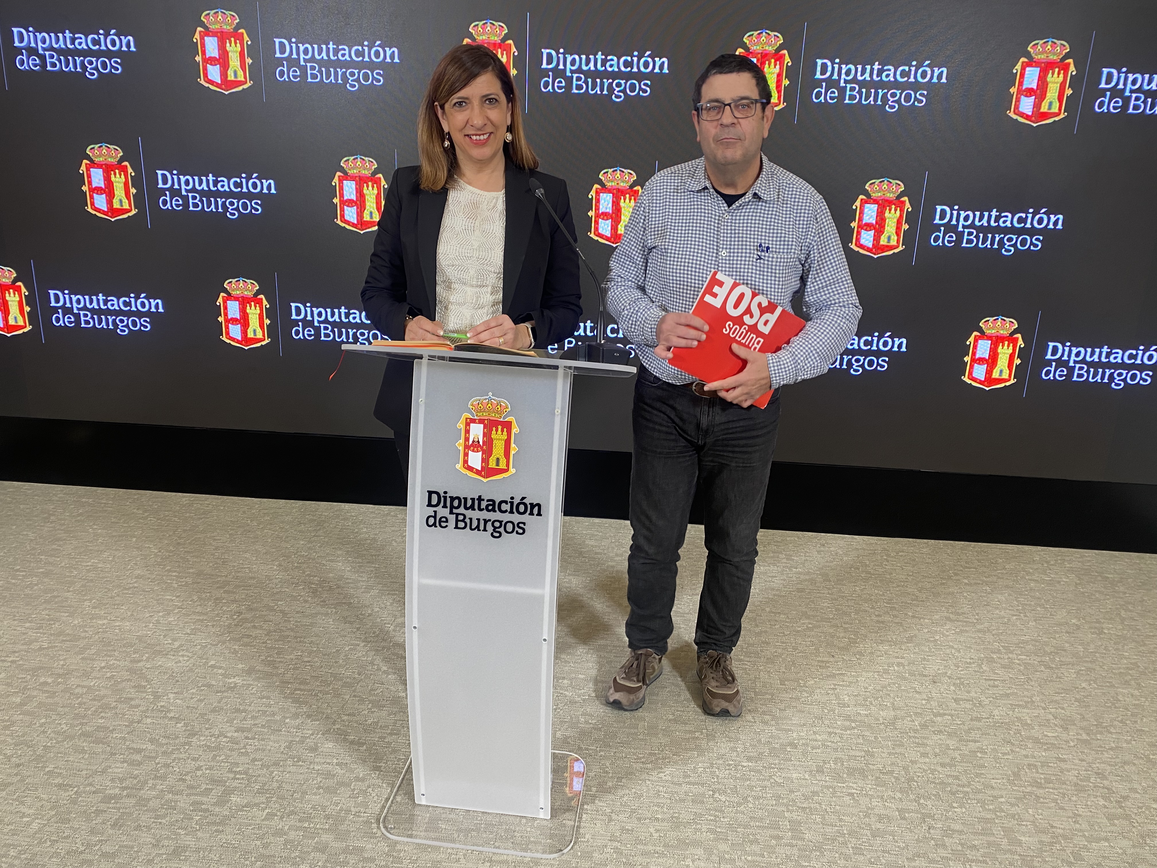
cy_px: 434
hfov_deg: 67.3
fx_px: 869
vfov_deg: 53.1
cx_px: 578
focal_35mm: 26
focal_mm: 4.25
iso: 80
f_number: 1.8
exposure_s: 1/50
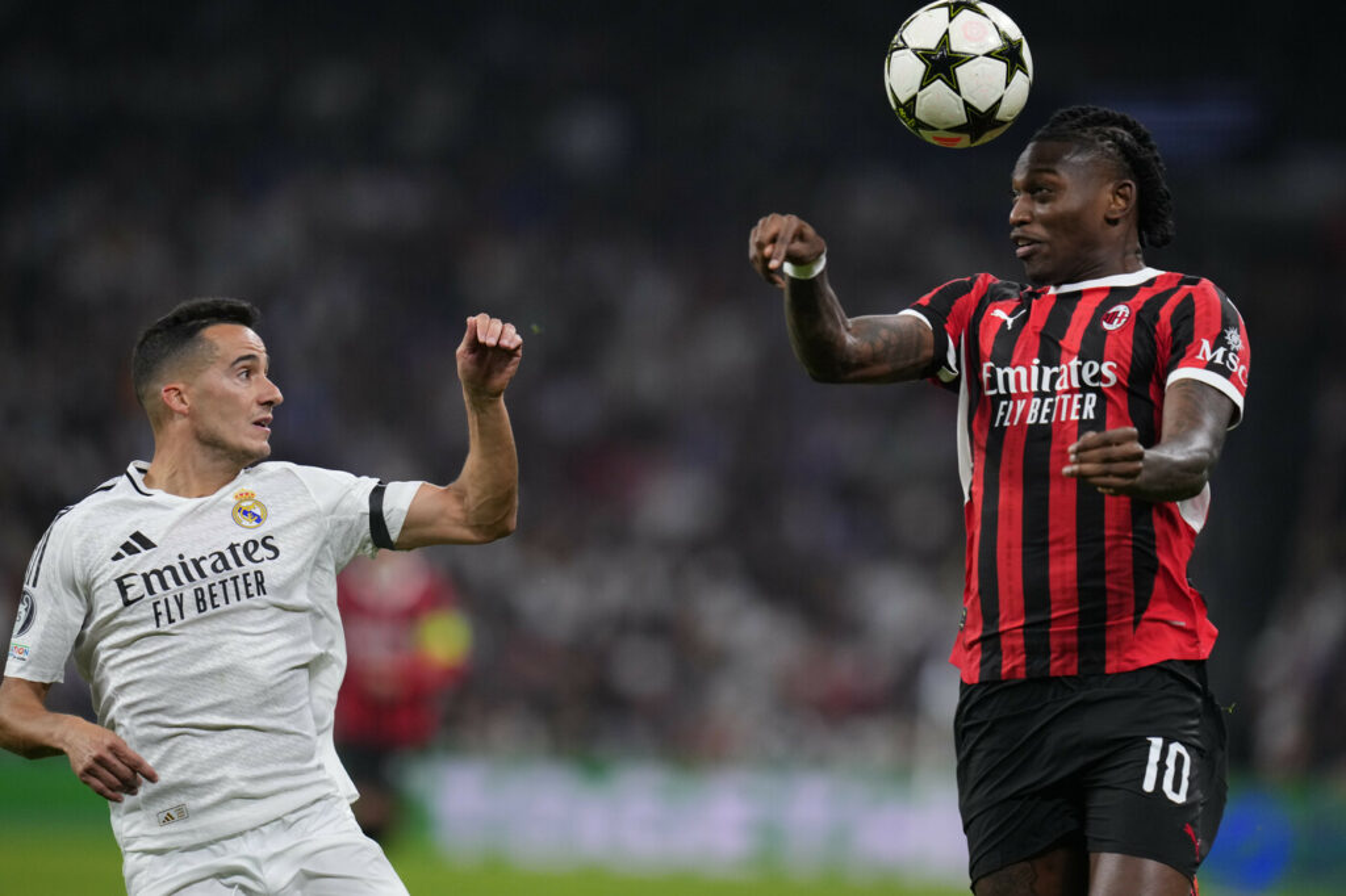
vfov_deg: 3.4
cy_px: 448
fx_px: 14950
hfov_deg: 5.2
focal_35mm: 400
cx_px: 673
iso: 2500
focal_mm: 400
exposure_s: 1/2500
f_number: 3.2
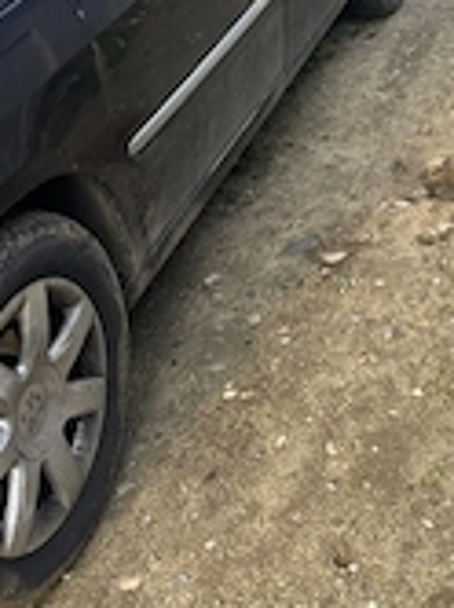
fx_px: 1017
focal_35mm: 58
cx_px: 289
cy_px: -29
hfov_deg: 25.1
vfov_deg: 30.4
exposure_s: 1/962
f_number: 1.78
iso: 80
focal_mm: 6.86
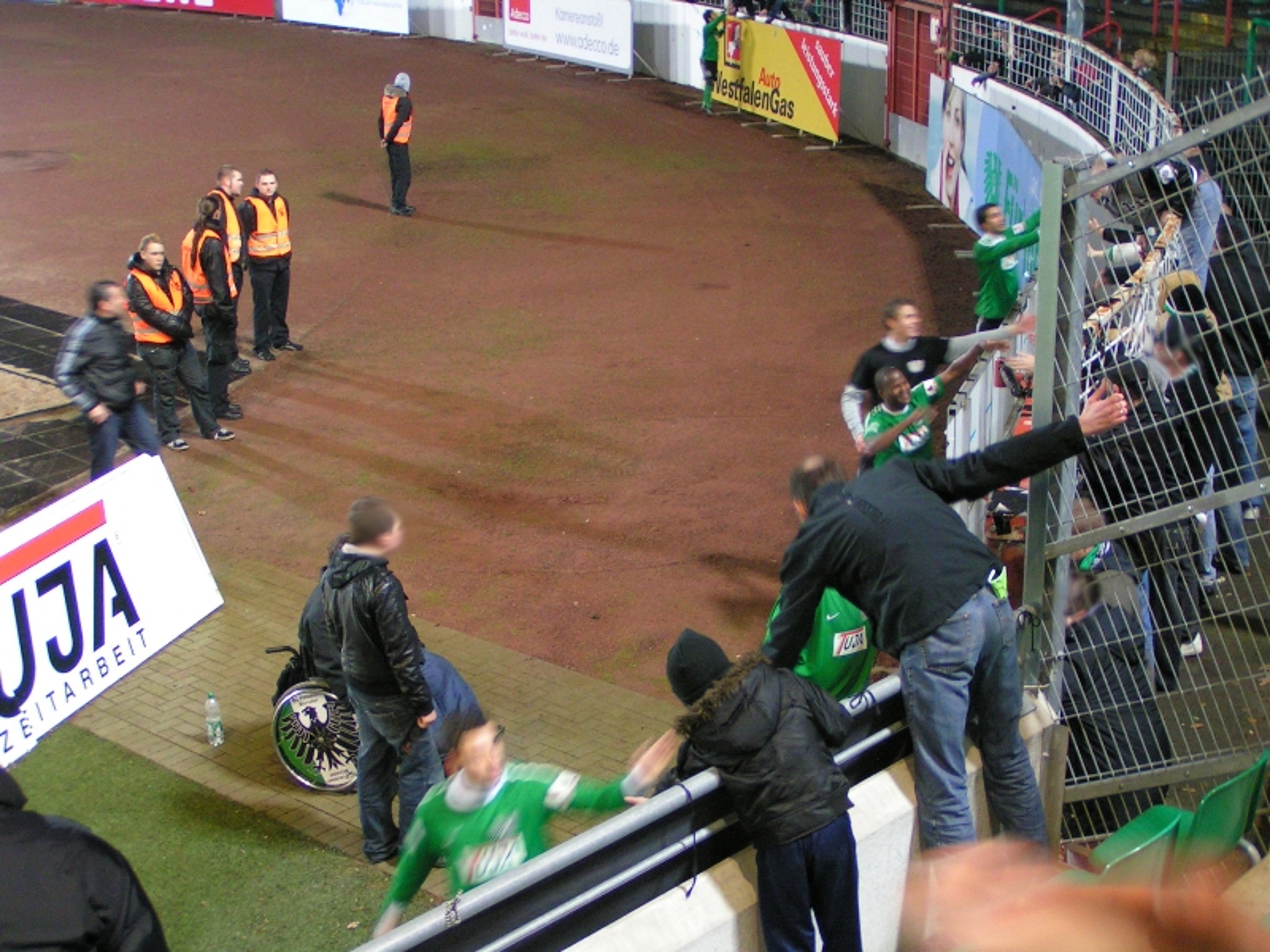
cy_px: 476
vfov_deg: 28.0
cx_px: 635
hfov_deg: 36.8
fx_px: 1908
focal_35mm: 52
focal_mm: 8
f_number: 3.2
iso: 200
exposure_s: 1/10
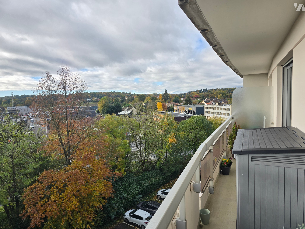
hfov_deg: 73.9
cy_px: 114
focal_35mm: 23
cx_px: 152
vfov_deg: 58.9
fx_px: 203
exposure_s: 1/359
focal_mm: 6.3
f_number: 1.7
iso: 12
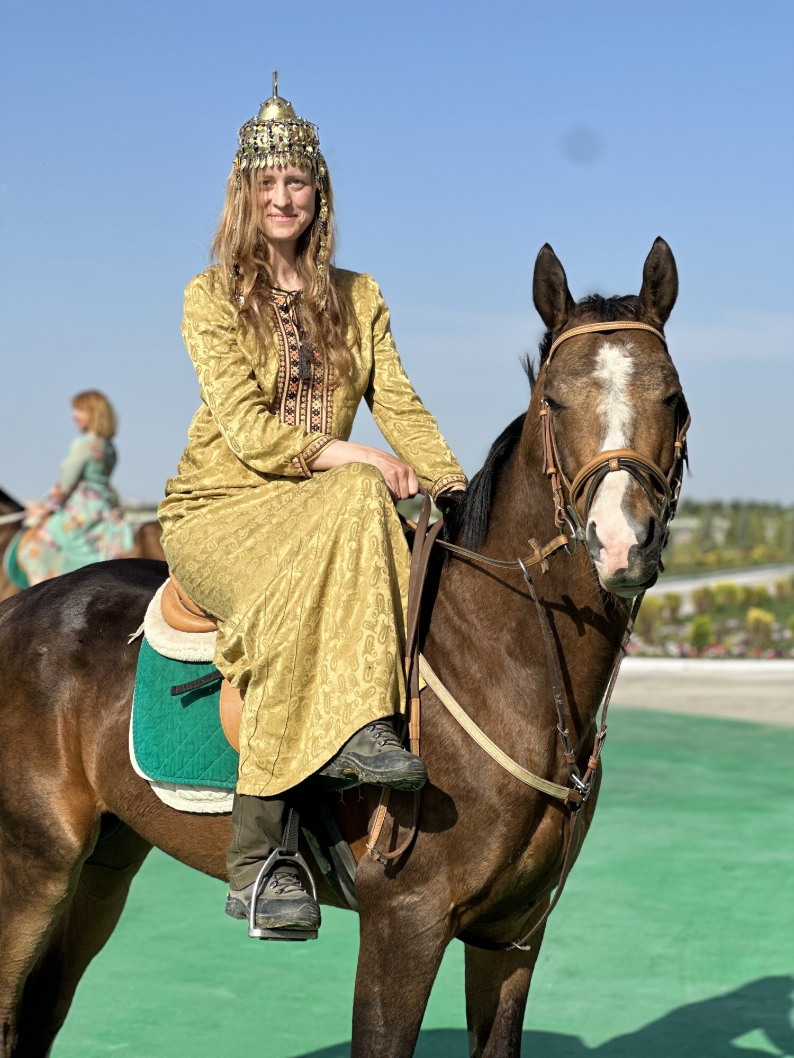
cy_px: 529
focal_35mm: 77
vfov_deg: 25.3
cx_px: 397
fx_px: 2355
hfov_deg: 19.1
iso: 32
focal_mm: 9
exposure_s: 1/861
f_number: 2.8
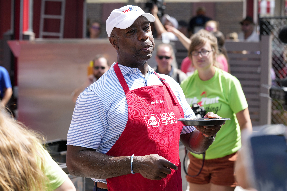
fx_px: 845
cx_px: 144
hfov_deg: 19.3
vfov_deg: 12.9
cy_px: 96
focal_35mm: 106
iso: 400
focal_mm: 106
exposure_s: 1/1000
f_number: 5
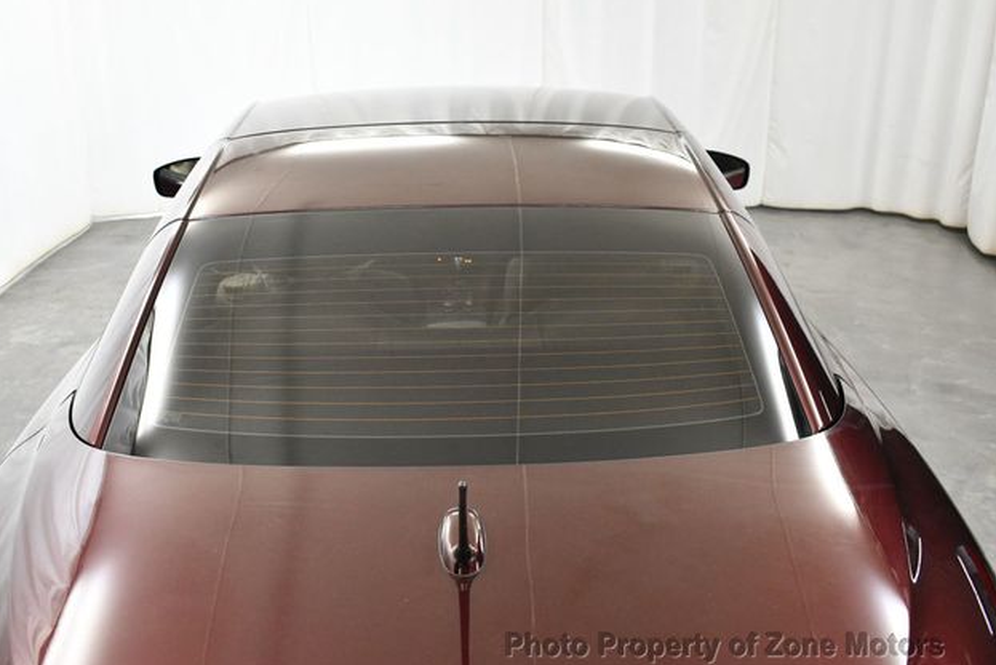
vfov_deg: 36.0
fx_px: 1024
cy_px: 334
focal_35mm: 37
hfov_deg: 51.9
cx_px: 486
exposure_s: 1/125
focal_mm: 18
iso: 1600
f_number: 3.5
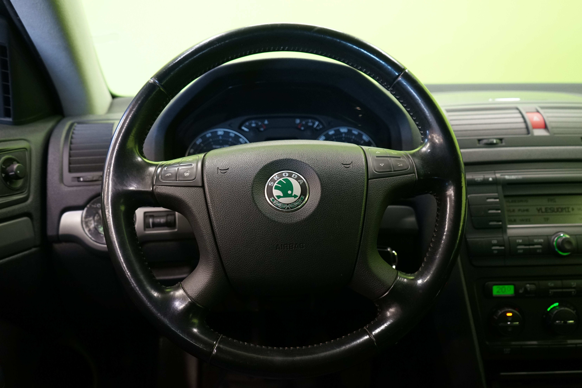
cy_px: 194
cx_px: 291
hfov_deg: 63.7
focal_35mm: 29
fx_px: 469
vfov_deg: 45.0
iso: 1600
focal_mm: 29
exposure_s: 1/20
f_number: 5
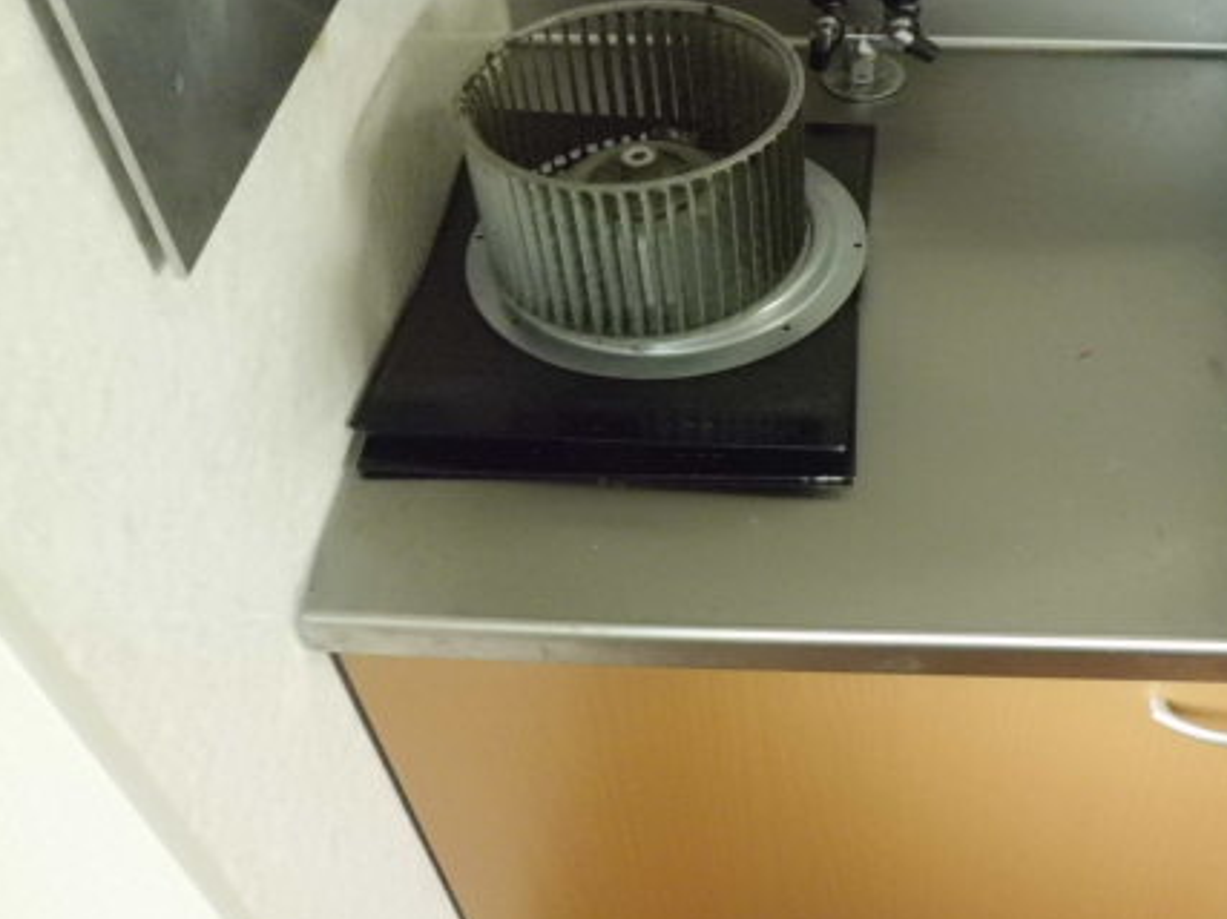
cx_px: 805
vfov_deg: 36.7
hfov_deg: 47.2
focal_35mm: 39
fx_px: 1382
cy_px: 385
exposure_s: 1/60
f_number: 2.8
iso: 400
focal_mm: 4.7
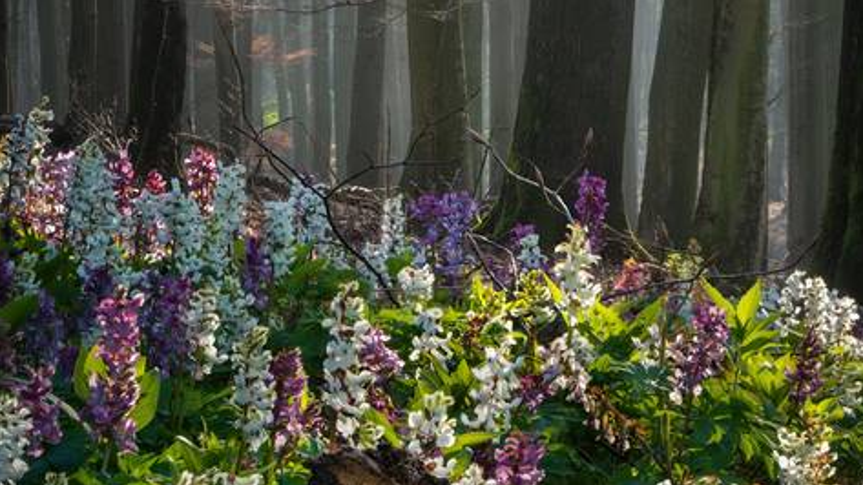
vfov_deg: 5.2
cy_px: 242
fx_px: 5354
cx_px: 423
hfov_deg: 9.2
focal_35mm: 234
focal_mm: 141
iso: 100
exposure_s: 1/15
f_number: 16
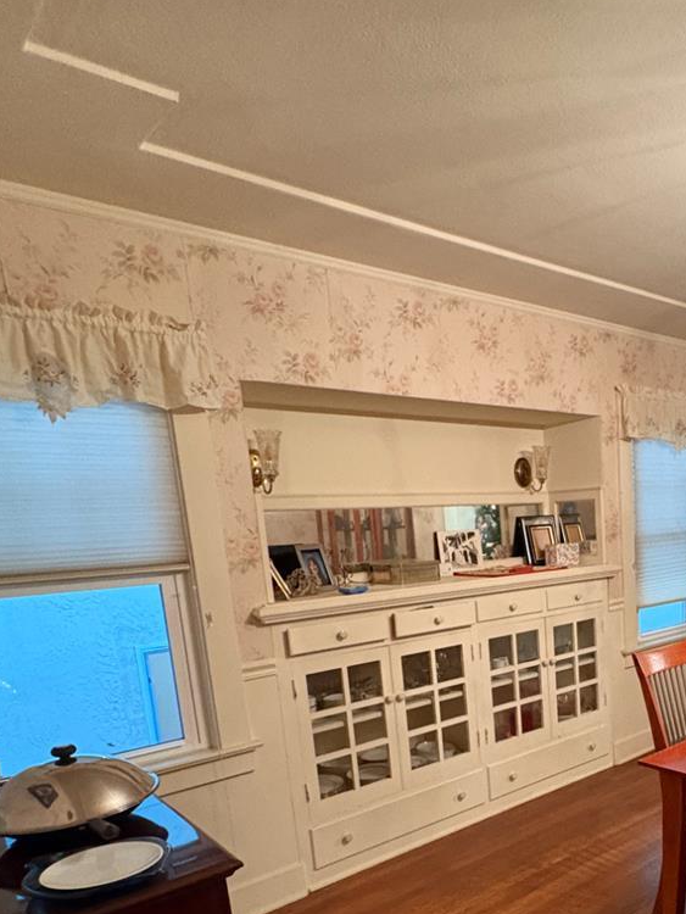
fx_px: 739
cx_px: 561
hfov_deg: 46.8
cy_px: 663
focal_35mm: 28
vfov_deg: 60.6
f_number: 2.2
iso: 800
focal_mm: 2.22
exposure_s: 1/40
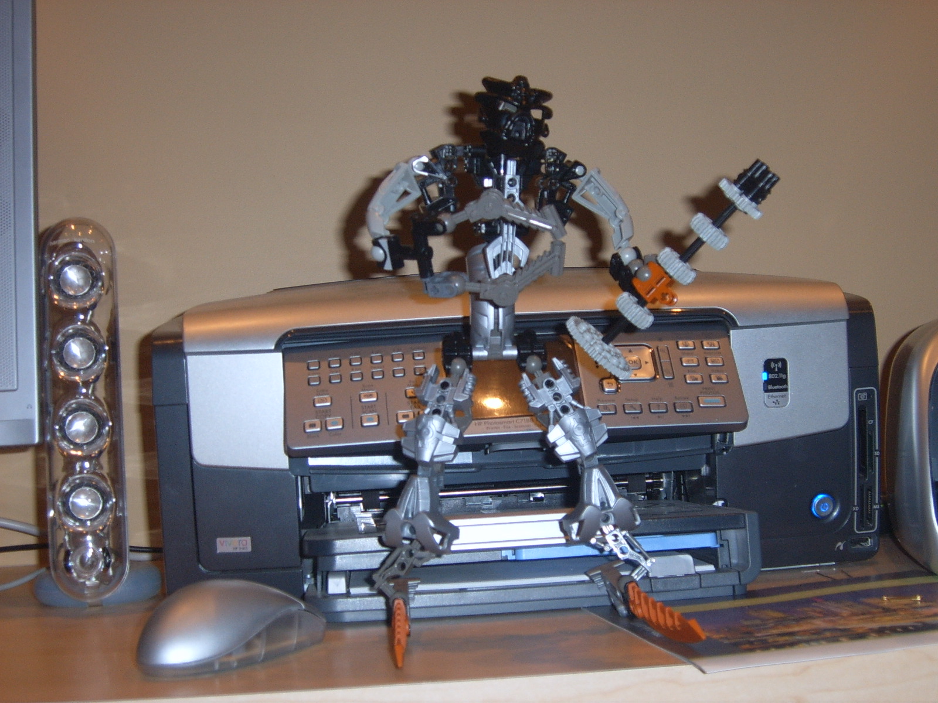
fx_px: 1490
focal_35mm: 55
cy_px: 352
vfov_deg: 26.6
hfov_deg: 34.9
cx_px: 469
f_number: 3.4
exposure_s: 1/45
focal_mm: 9.1
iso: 69
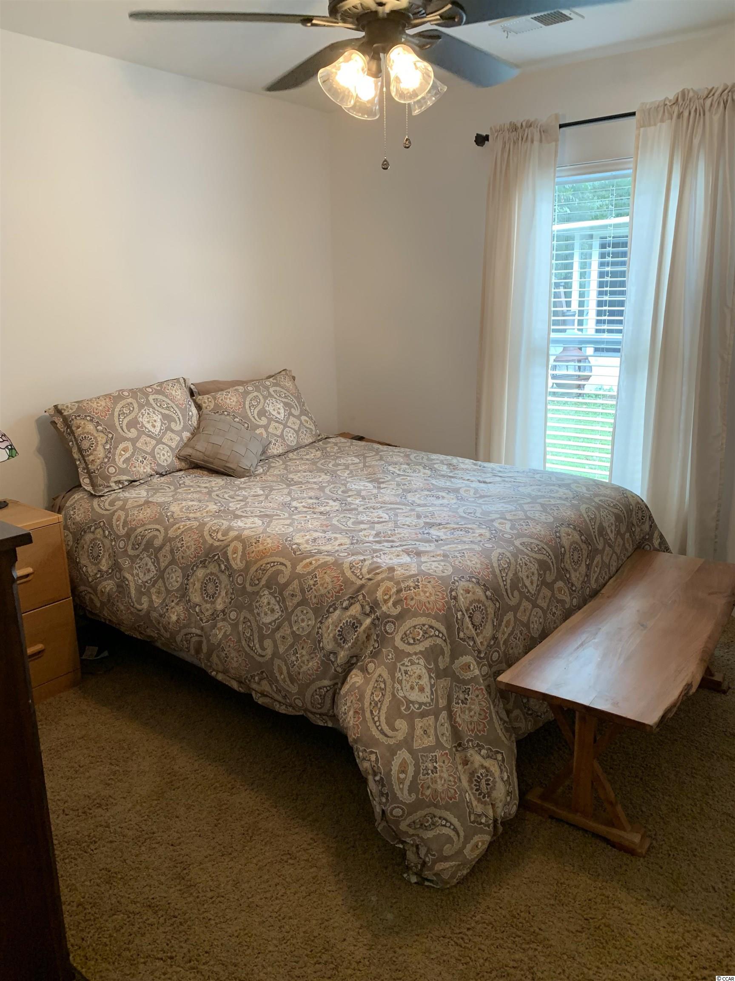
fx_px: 736
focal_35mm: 26
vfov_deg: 67.3
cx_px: 368
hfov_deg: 53.1
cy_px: 490
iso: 200
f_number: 1.8
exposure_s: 1/60
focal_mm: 4.25
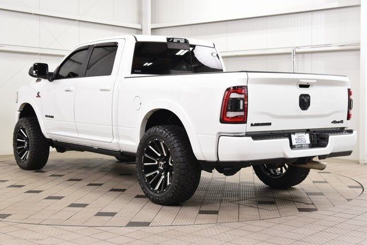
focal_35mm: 52
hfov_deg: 37.8
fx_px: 535
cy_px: 122
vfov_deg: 25.8
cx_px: 184
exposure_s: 1/60
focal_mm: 35
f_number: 8
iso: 1600
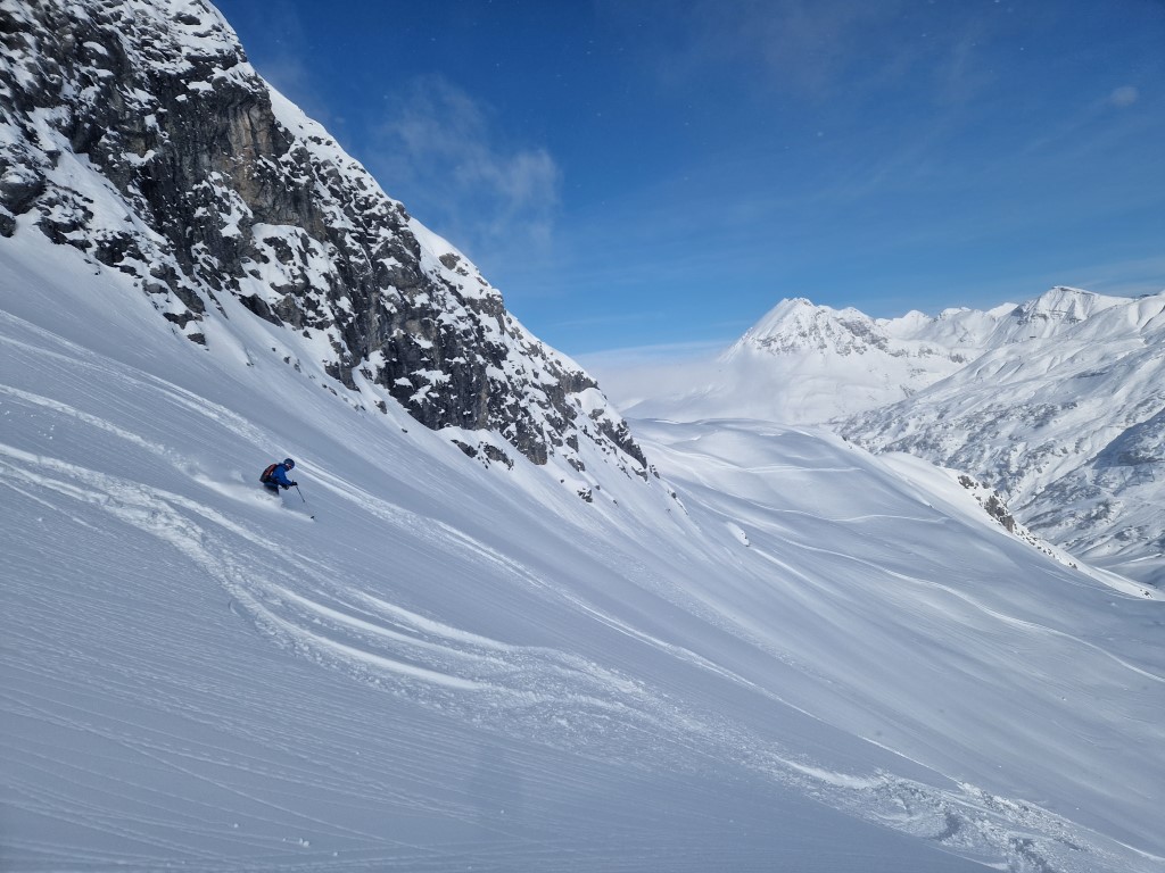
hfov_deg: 73.9
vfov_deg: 58.9
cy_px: 436
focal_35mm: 23
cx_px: 582
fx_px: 774
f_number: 1.8
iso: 50
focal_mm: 5.4
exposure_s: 1/4512
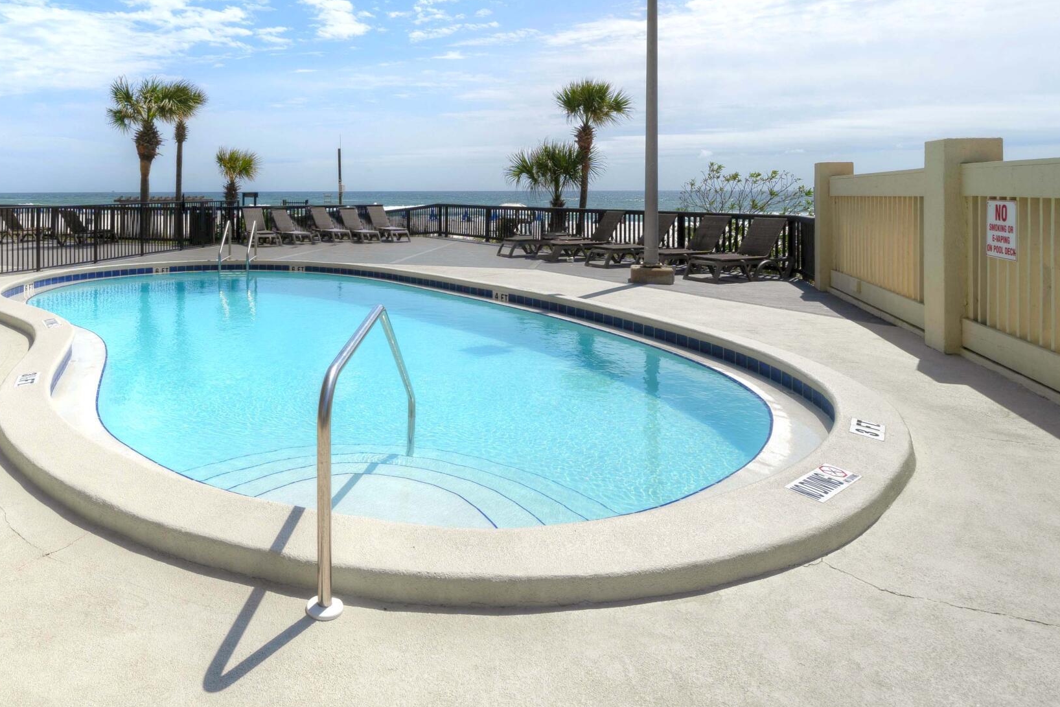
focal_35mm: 22
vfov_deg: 54.6
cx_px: 341
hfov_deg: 75.7
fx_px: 648
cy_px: 178
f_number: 10
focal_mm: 12
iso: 100
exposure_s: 1/500
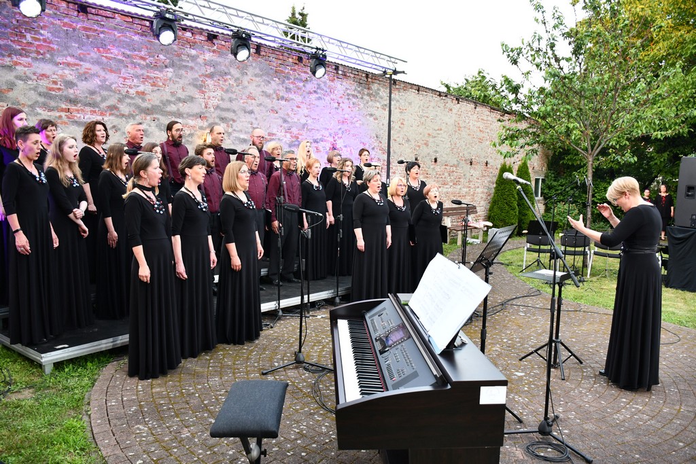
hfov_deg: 67.4
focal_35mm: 27
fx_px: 522
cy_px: 232
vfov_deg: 47.9
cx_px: 348
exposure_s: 1/200
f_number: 3.5
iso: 800
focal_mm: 18
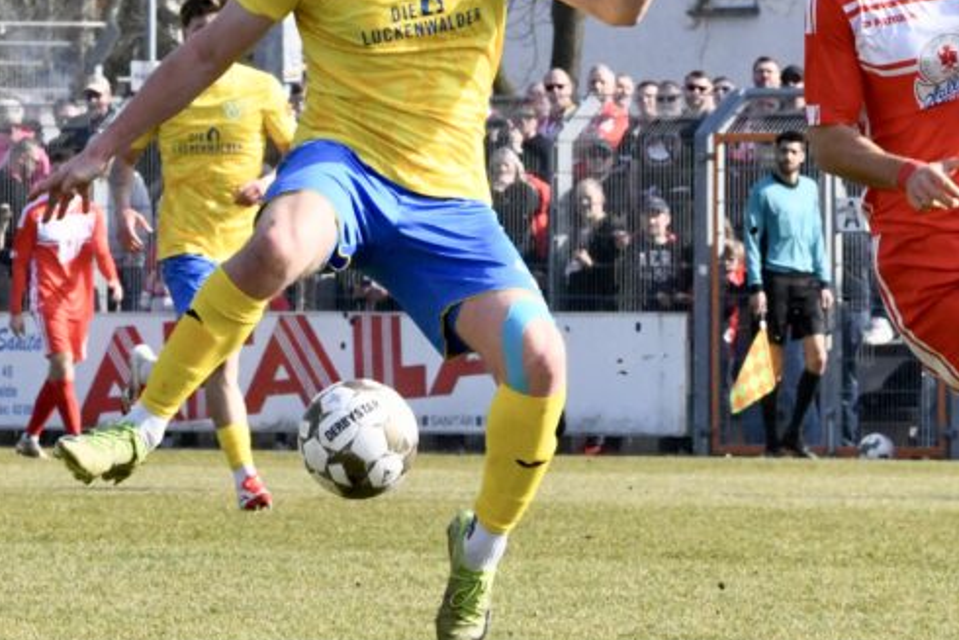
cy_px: 175
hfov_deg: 4.7
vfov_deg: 3.1
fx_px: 11697
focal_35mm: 439
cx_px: 554
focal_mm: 210
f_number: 20
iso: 8000
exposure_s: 1/1600
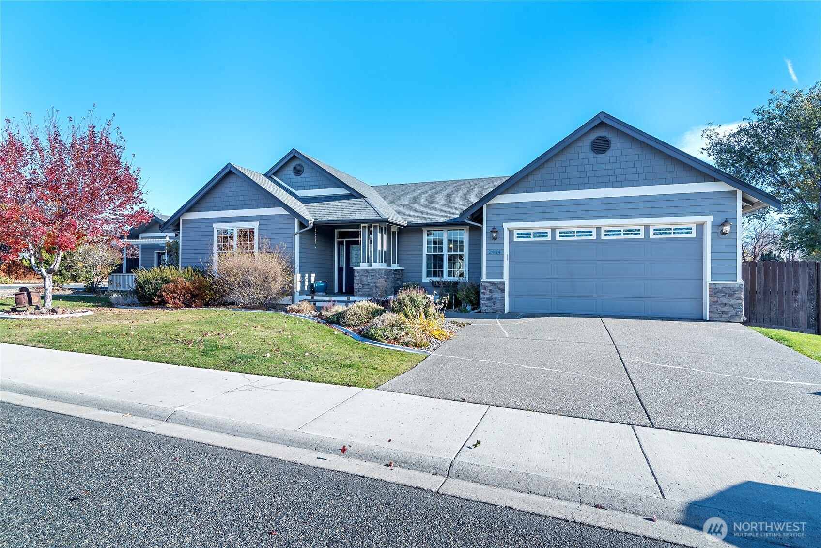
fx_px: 433
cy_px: 274
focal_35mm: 19
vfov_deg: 64.6
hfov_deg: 86.9
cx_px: 410
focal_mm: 19
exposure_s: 1/160
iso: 200
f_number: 9
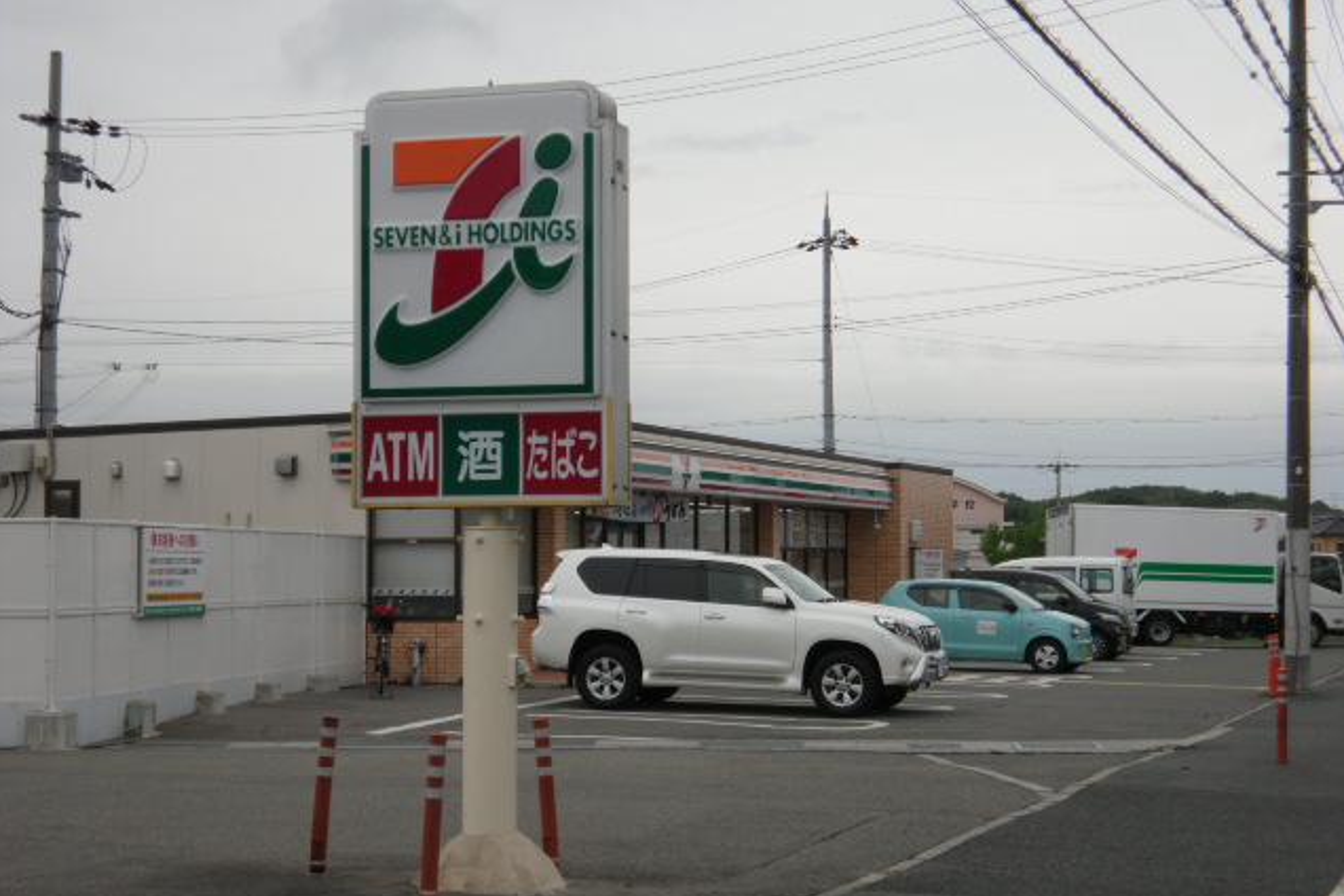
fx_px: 2538
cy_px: 471
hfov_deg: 29.7
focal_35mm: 68
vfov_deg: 20.0
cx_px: 670
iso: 100
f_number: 5.3
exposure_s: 1/160
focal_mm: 11.7
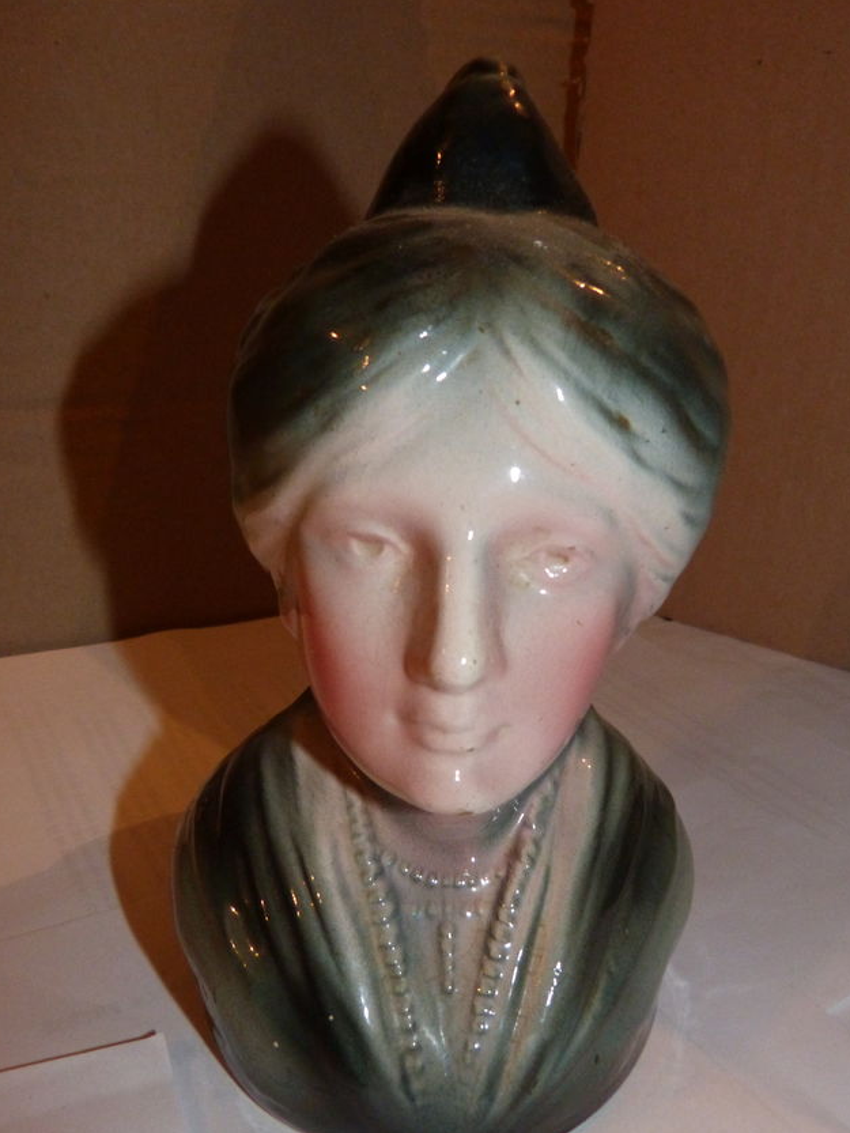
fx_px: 982
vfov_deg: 59.8
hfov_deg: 46.8
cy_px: 622
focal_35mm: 30
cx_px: 411
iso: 500
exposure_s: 1/40
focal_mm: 4.5
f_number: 2.8
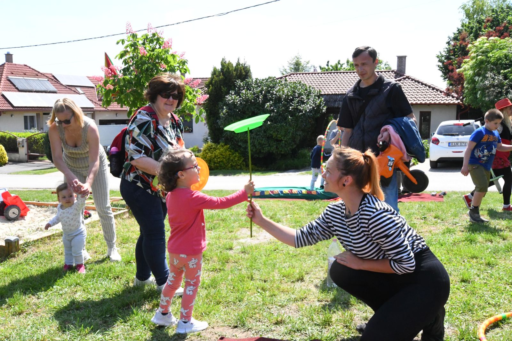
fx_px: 512
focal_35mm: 36
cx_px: 256
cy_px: 170
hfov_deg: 53.1
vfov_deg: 36.9
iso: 5000
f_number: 16
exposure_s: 1/1000
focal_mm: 24
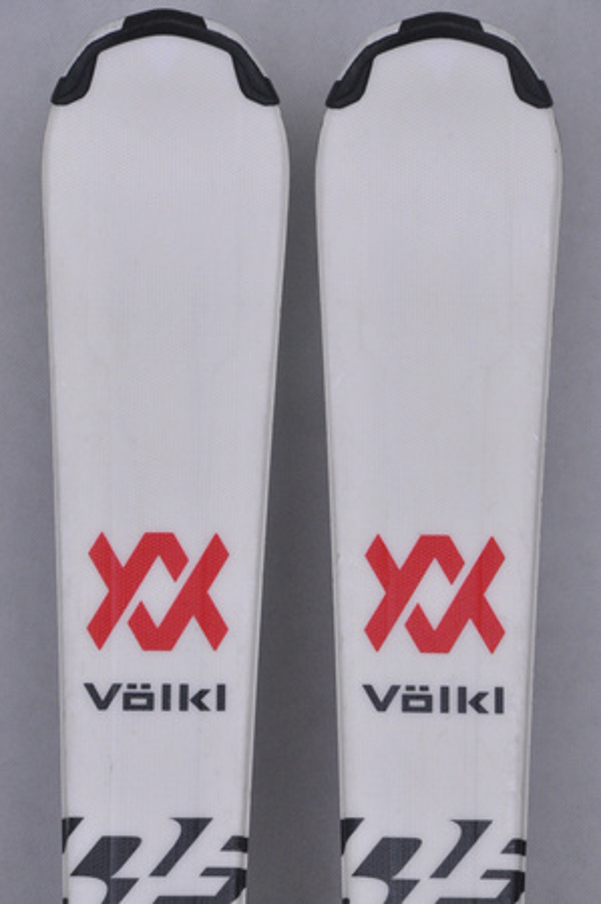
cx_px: 300
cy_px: 452
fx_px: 3953
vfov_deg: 13.1
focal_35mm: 158
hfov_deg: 8.7
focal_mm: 105
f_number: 11
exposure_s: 1/125
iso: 3200
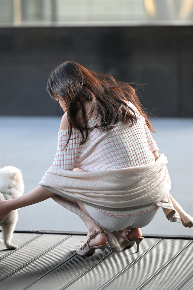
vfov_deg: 12.8
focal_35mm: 160
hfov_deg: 8.6
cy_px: 145
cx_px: 96
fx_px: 1287
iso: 800
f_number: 3.5
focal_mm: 160
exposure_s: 1/320
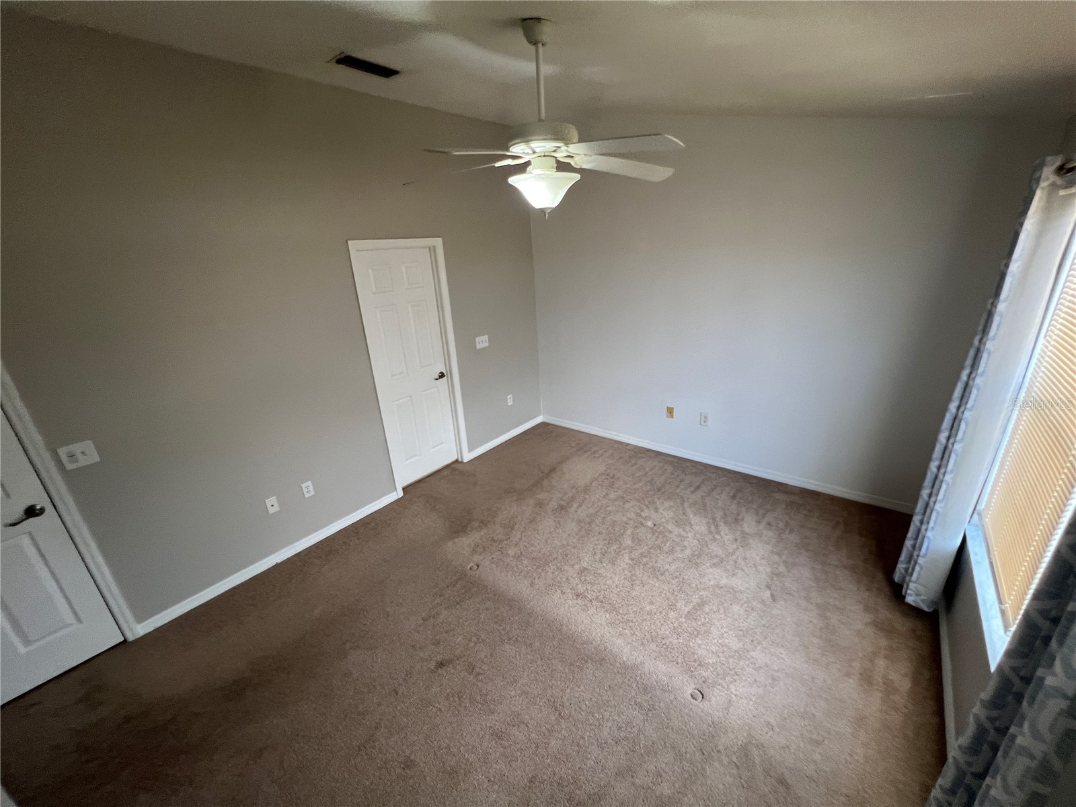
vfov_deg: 89.9
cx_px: 538
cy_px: 404
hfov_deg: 106.2
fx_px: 404
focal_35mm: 13
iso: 200
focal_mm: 1.57
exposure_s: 1/120
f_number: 1.8
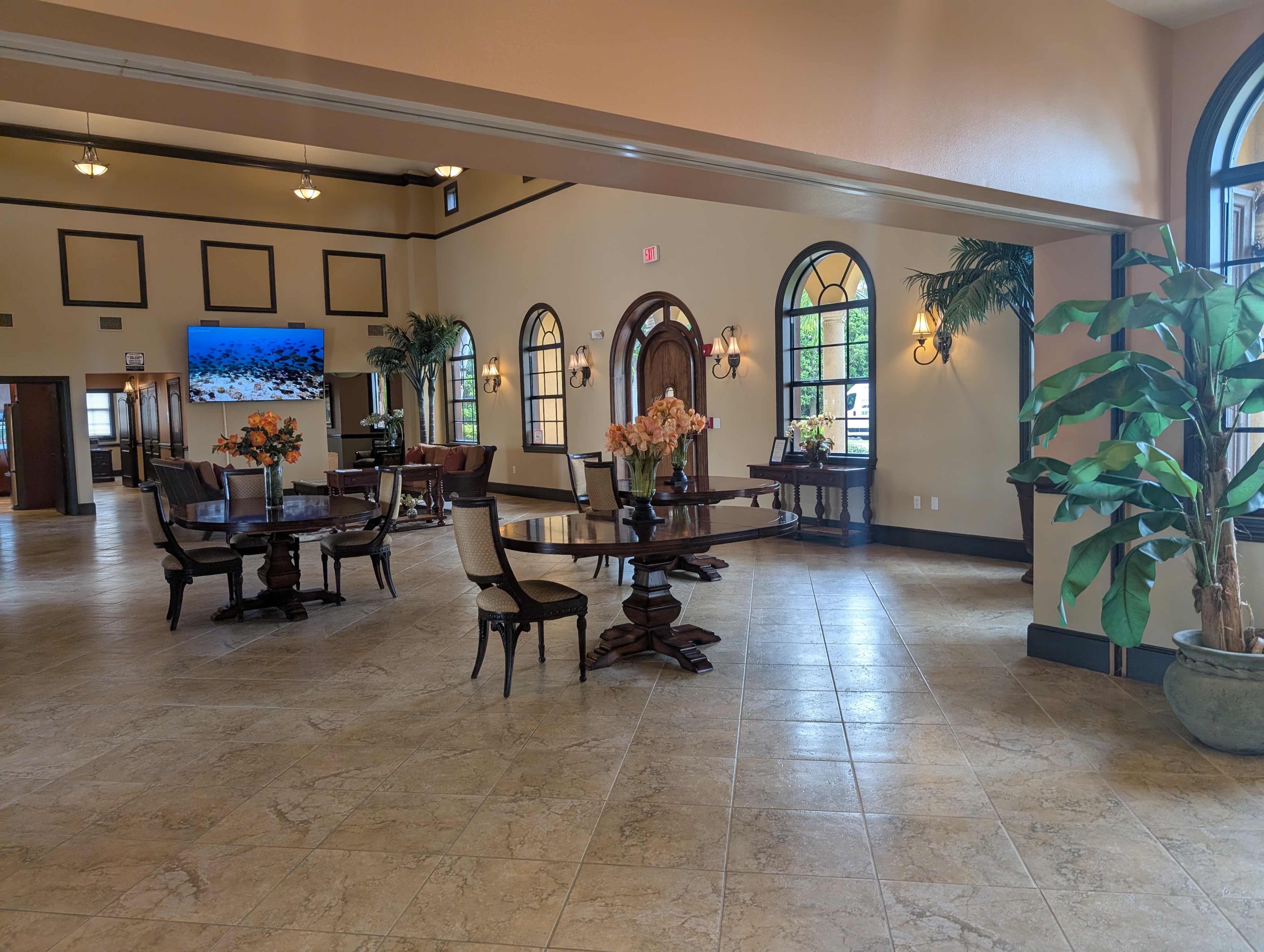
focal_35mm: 24
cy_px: 476
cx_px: 632
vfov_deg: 56.9
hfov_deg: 71.5
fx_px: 878
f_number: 1.68
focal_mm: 6.9
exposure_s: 1/60
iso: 32
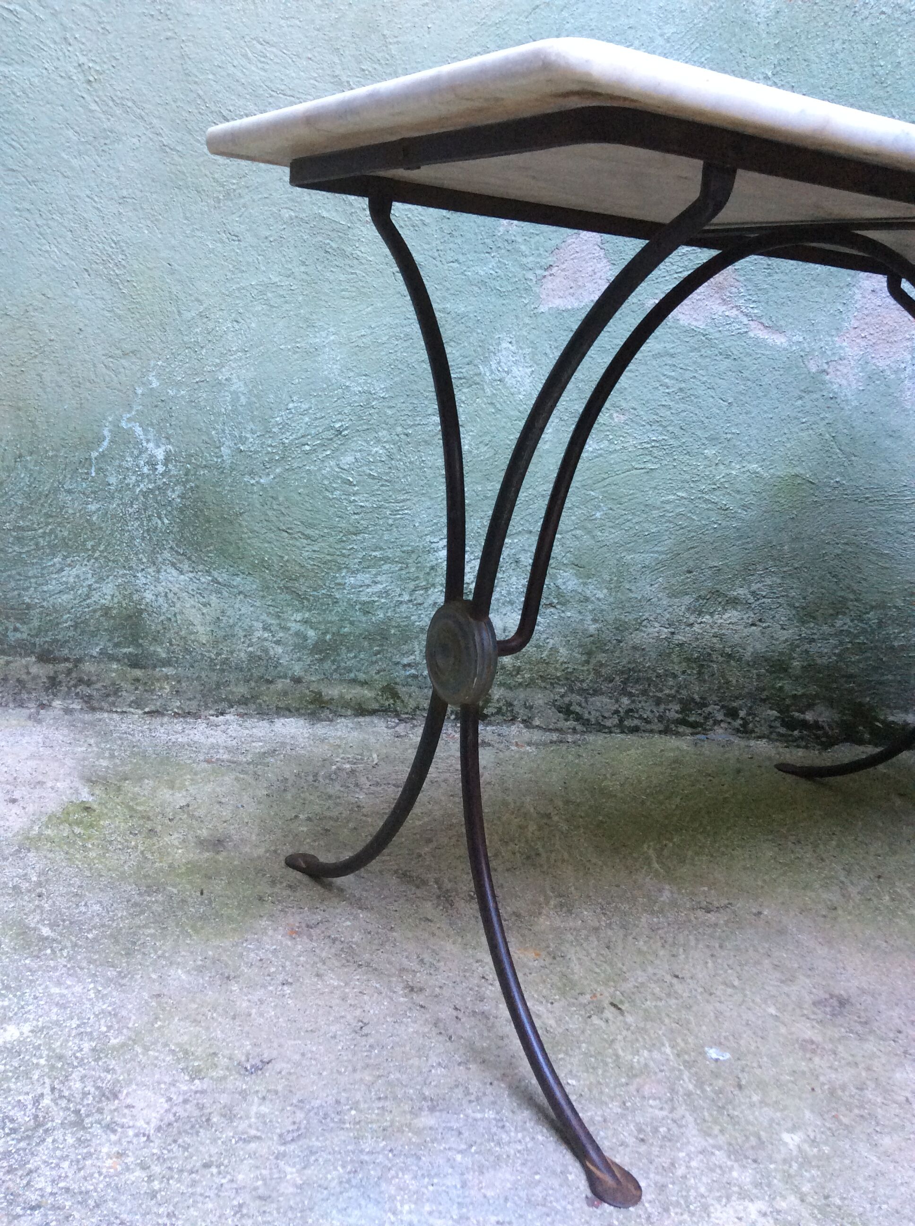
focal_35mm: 32
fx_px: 1131
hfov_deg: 44.1
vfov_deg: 56.9
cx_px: 458
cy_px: 613
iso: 100
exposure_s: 1/25
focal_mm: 3.3
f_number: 2.4
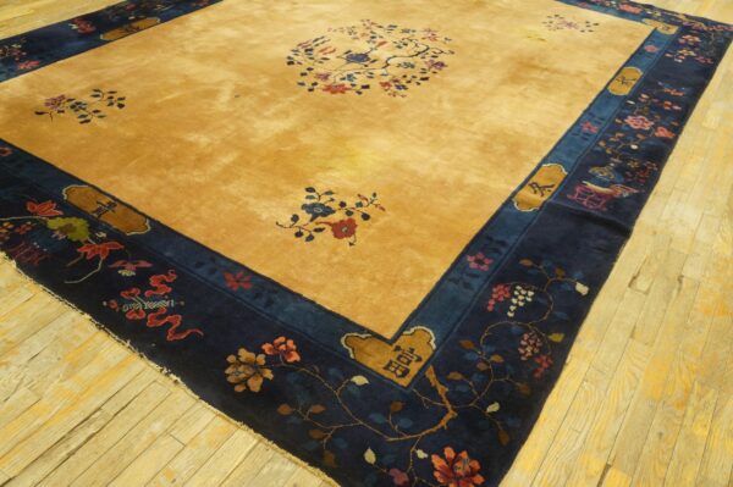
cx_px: 366
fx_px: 610
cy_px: 244
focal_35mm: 30
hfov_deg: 62.0
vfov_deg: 43.5
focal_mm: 20
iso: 1600
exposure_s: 1/60
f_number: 4
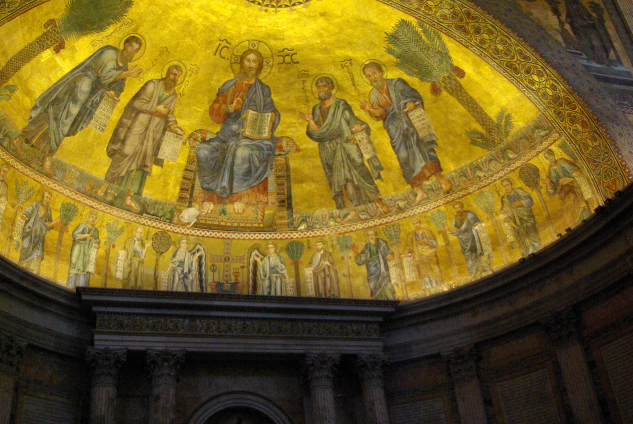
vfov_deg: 33.4
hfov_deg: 48.3
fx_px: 704
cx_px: 284
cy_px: 185
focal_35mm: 40
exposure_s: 1/45
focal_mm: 20
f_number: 4
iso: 1600
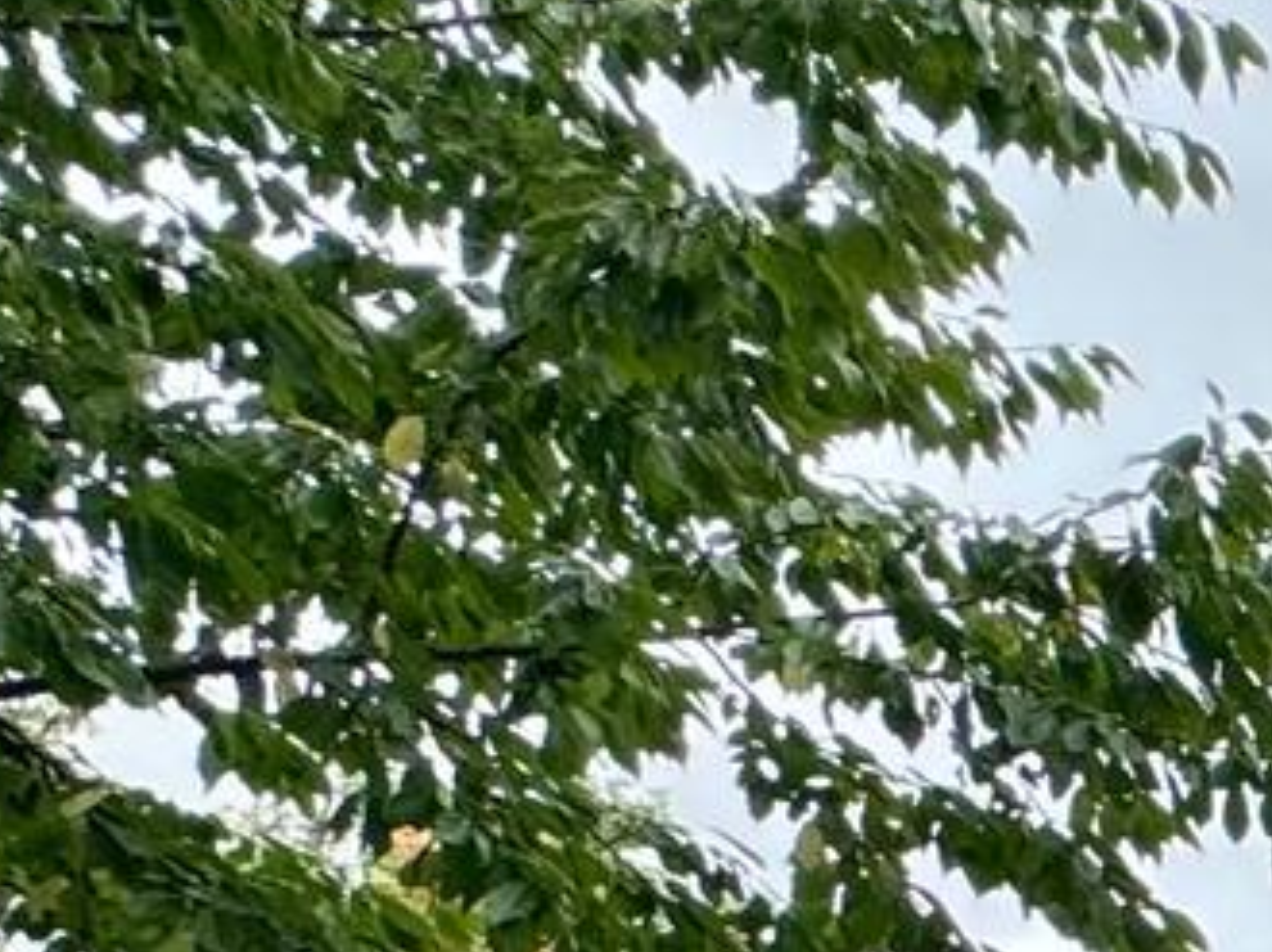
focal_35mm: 87
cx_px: 3519
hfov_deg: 12.6
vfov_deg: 15.1
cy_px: 1607
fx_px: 3195
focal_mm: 2.22
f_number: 2.2
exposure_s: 1/210
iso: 40
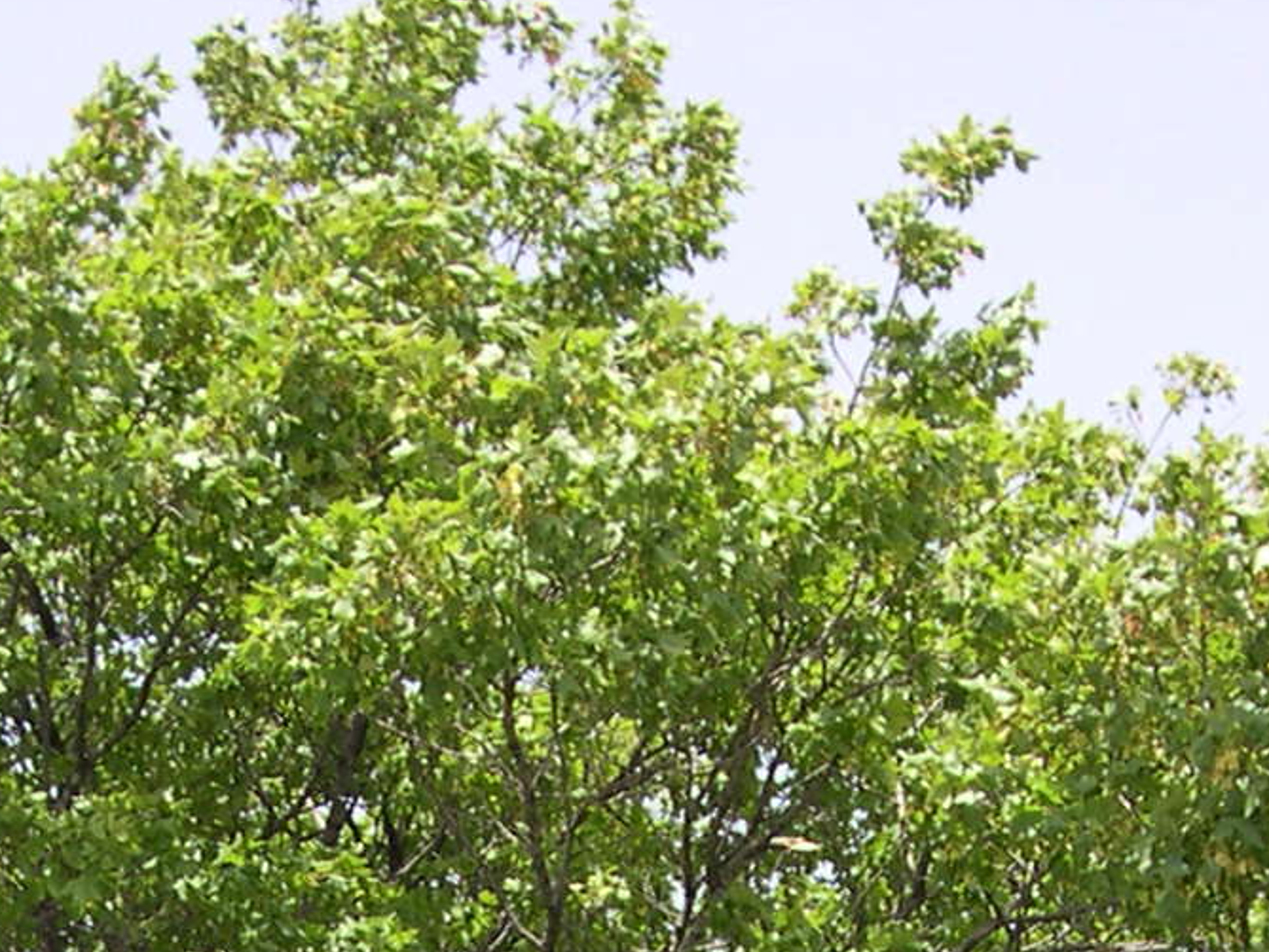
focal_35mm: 129
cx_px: 275
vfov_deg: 10.9
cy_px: 1602
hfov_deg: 15.2
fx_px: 4730
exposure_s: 1/511
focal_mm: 8
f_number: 2.8
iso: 100
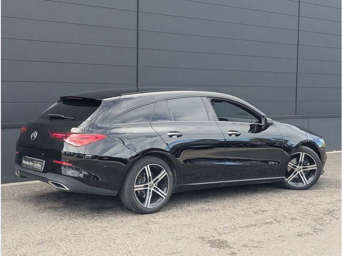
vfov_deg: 29.7
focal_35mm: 49
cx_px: 171
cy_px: 128
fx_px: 484
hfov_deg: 38.9
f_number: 1.68
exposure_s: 1/246
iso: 37
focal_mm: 6.9
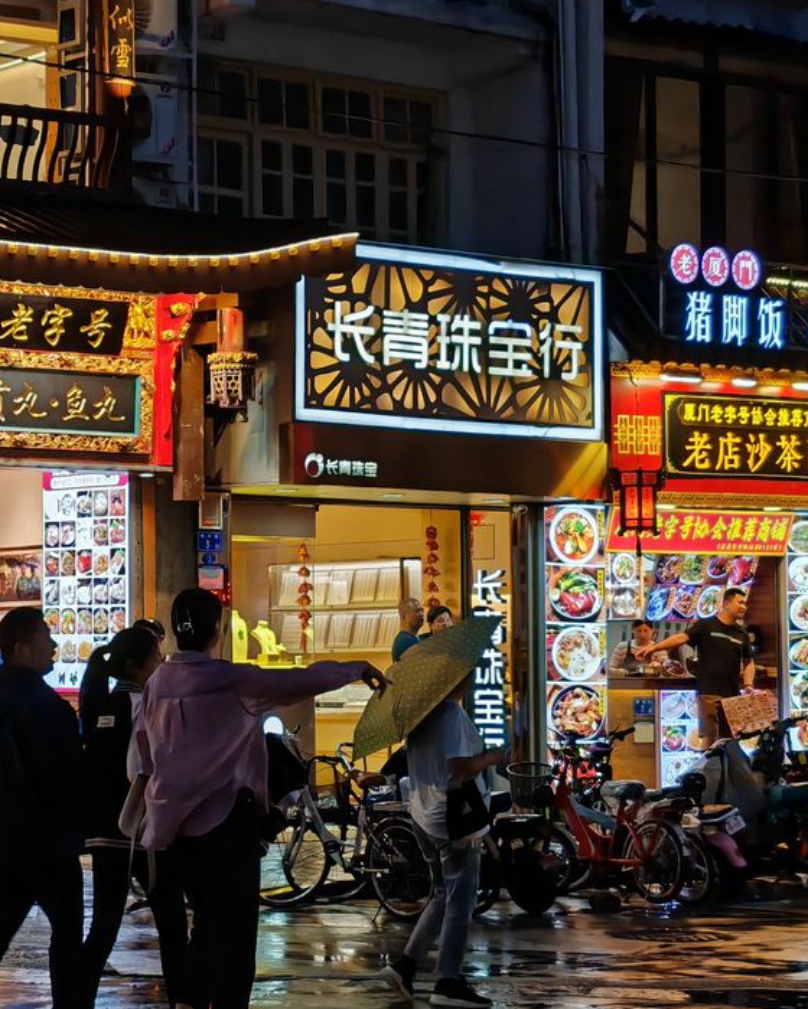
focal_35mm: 102
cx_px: 137
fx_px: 3049
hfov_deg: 15.0
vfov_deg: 18.8
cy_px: 587
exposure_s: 1/100
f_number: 1.9
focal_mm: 6.12
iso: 125
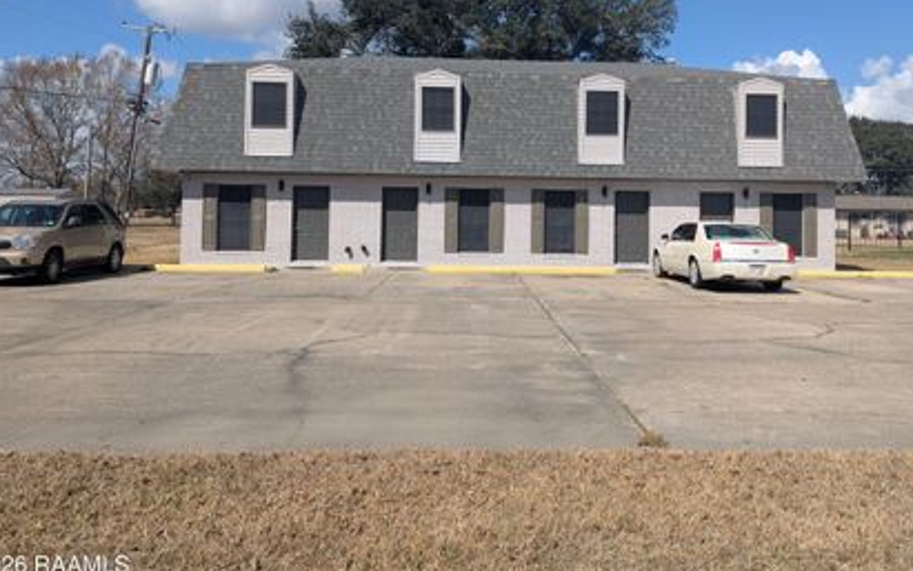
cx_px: 511
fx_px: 771
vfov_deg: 40.1
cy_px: 184
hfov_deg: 61.0
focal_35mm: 31
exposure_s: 1/2762
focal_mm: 6.81
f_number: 1.85
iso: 43
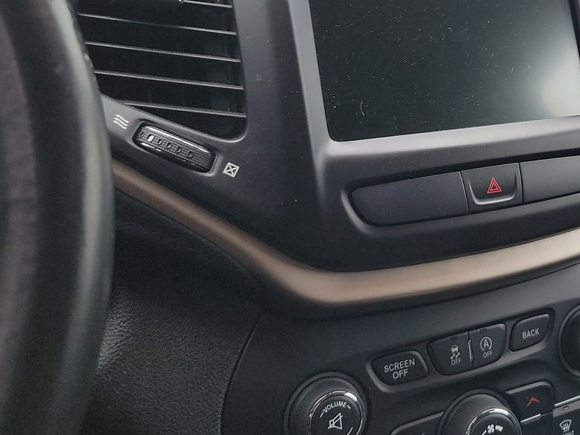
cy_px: 91
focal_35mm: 49
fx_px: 821
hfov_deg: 36.9
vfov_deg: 29.1
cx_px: 498
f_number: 1.8
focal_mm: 6.7
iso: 191
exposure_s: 1/59
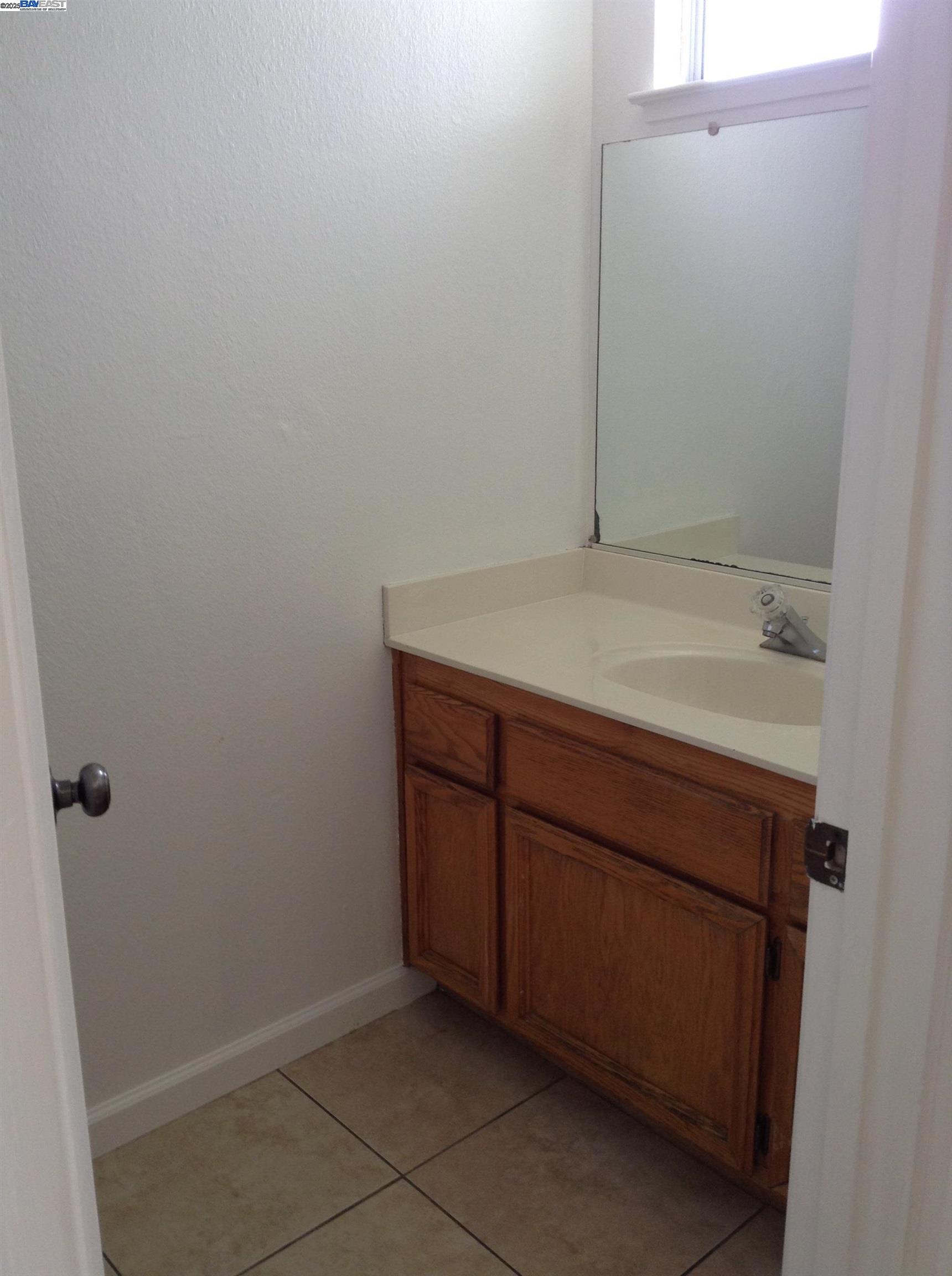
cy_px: 638
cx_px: 476
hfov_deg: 42.8
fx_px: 1214
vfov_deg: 55.4
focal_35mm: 33
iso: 40
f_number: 2.4
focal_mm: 3.3
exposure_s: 1/24
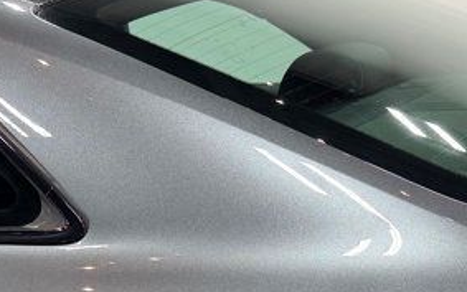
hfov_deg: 22.5
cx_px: 203
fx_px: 1171
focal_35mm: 92
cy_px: 429
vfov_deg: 13.4
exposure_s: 1/147
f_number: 1.78
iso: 100
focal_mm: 6.76
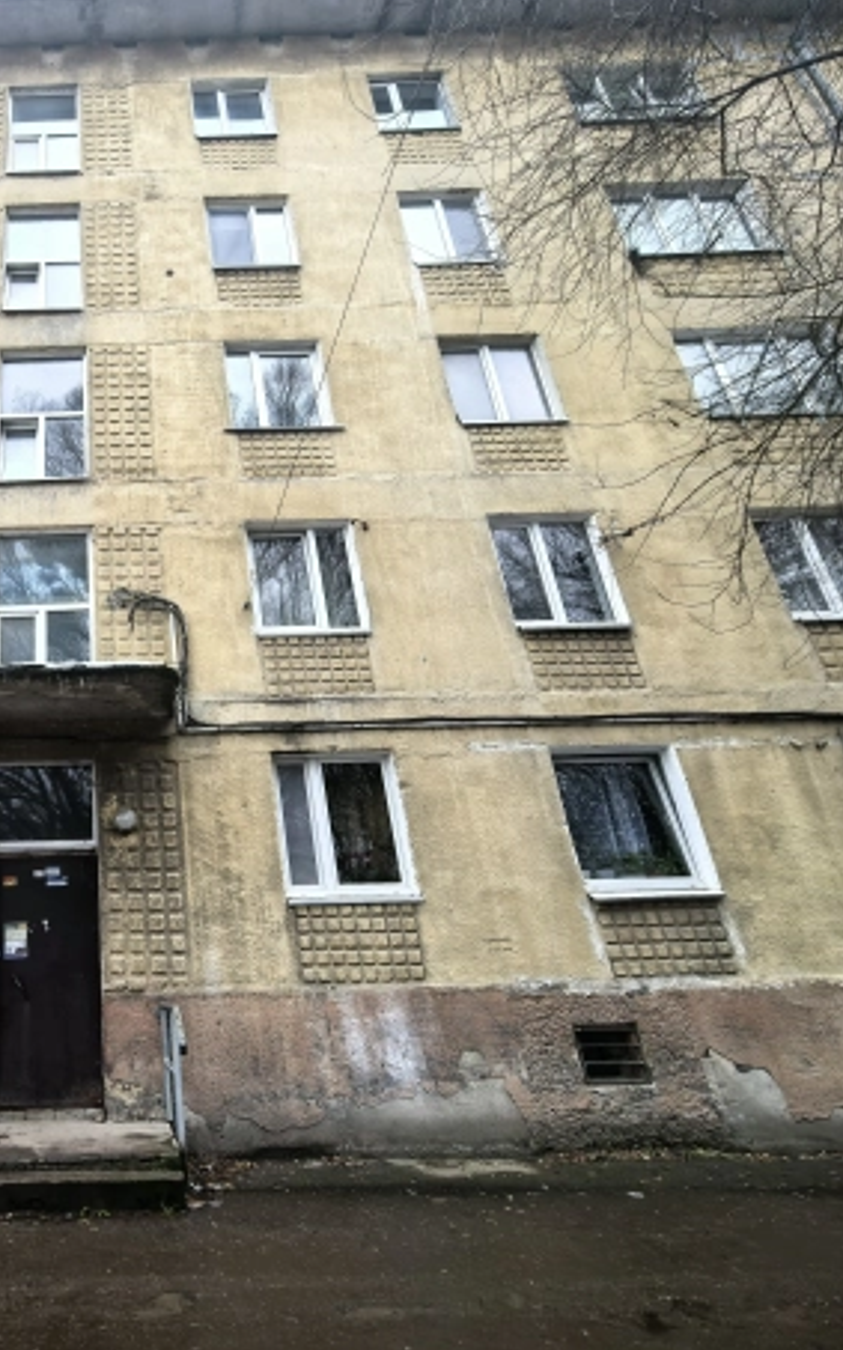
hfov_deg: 54.6
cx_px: 92
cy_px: 691
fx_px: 699
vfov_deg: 88.0
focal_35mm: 19
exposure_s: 1/100
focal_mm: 1.95
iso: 125
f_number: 2.2
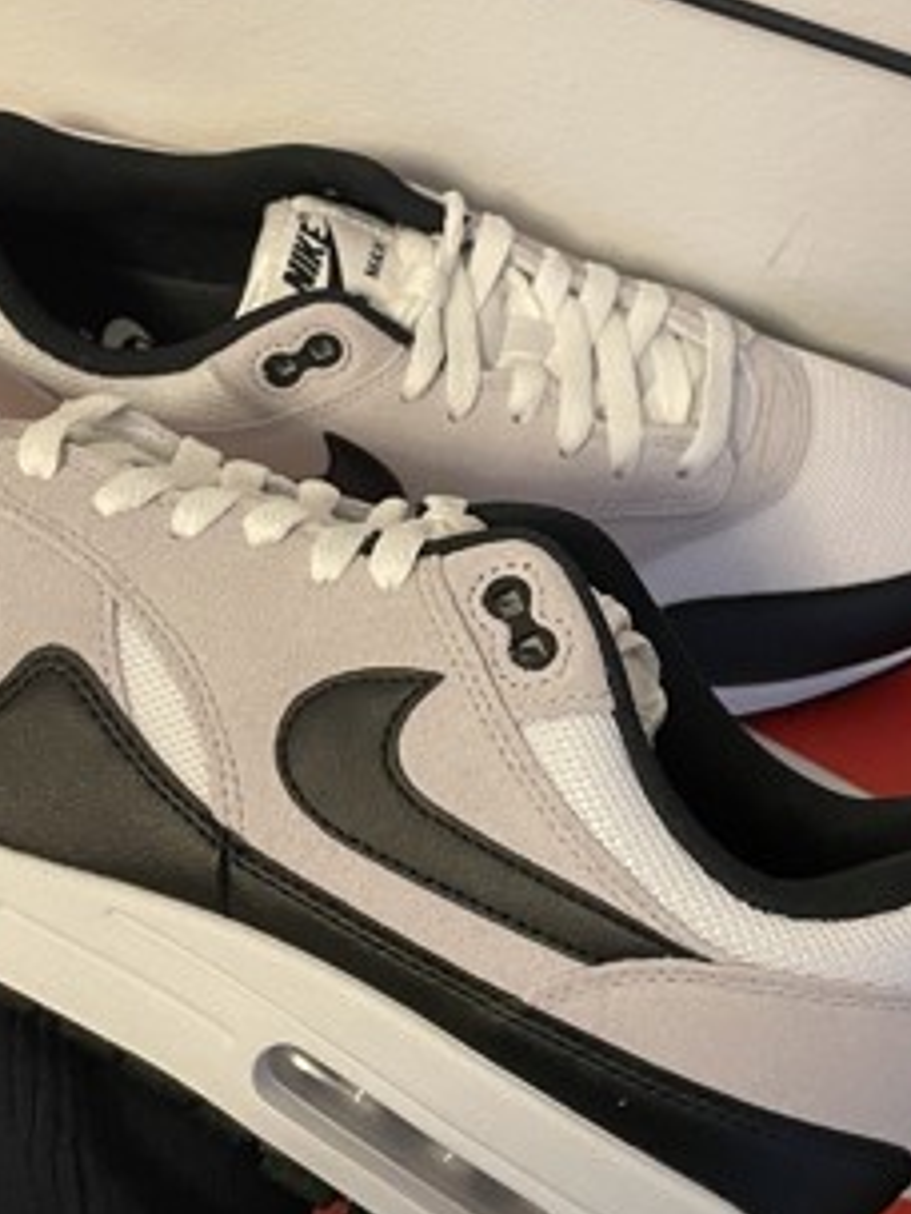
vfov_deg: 33.8
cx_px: 440
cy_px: 585
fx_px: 2000
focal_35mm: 57
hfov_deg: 25.7
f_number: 1.6
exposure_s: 1/33
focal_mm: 4.2
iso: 400
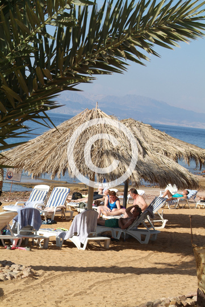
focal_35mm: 93
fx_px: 793
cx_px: 102
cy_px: 154
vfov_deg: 21.9
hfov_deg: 14.7
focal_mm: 62
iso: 100
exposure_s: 1/90
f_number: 11
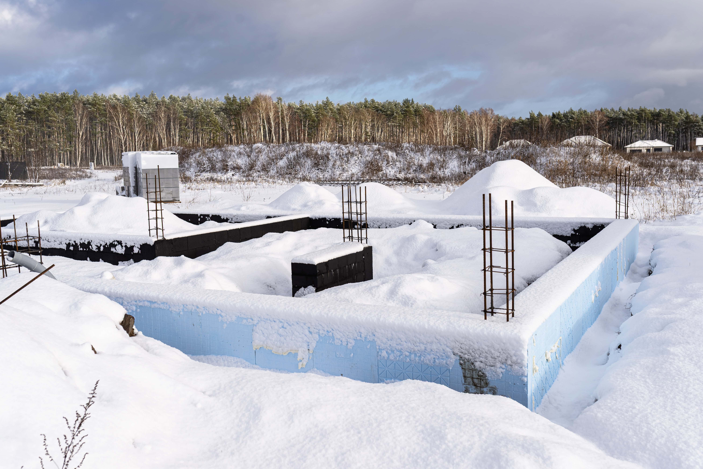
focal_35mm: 35
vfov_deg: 37.9
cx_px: 352
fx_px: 684
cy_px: 234
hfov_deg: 54.4
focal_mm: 35
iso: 100
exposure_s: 1/1000
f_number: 5.6
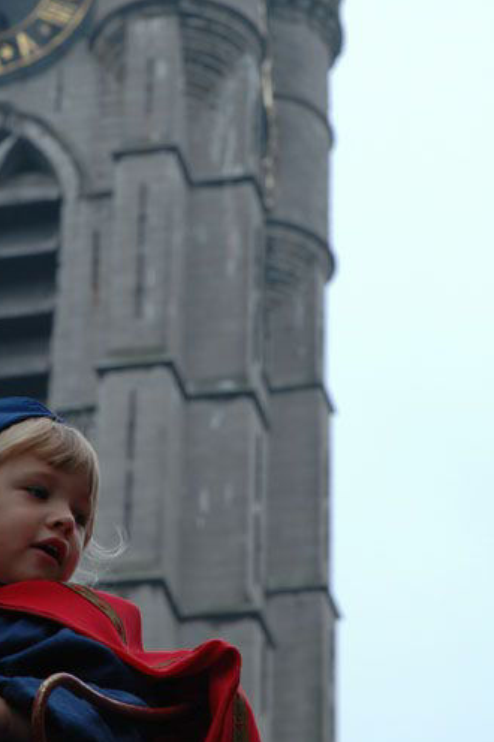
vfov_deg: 13.7
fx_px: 3092
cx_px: 114
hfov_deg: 9.1
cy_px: 259
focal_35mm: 150
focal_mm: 62
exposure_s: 1/160
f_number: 6.3
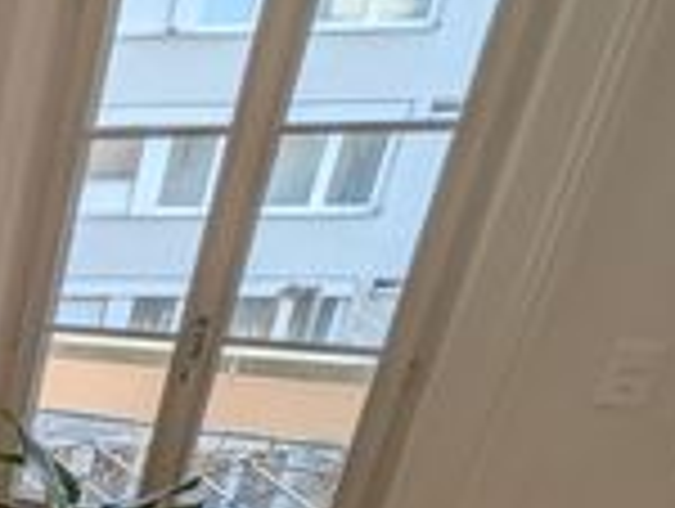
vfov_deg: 23.8
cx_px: -540
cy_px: 706
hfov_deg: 22.1
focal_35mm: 52
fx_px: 1016
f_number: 2.2
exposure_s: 1/166
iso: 43
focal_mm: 1.95
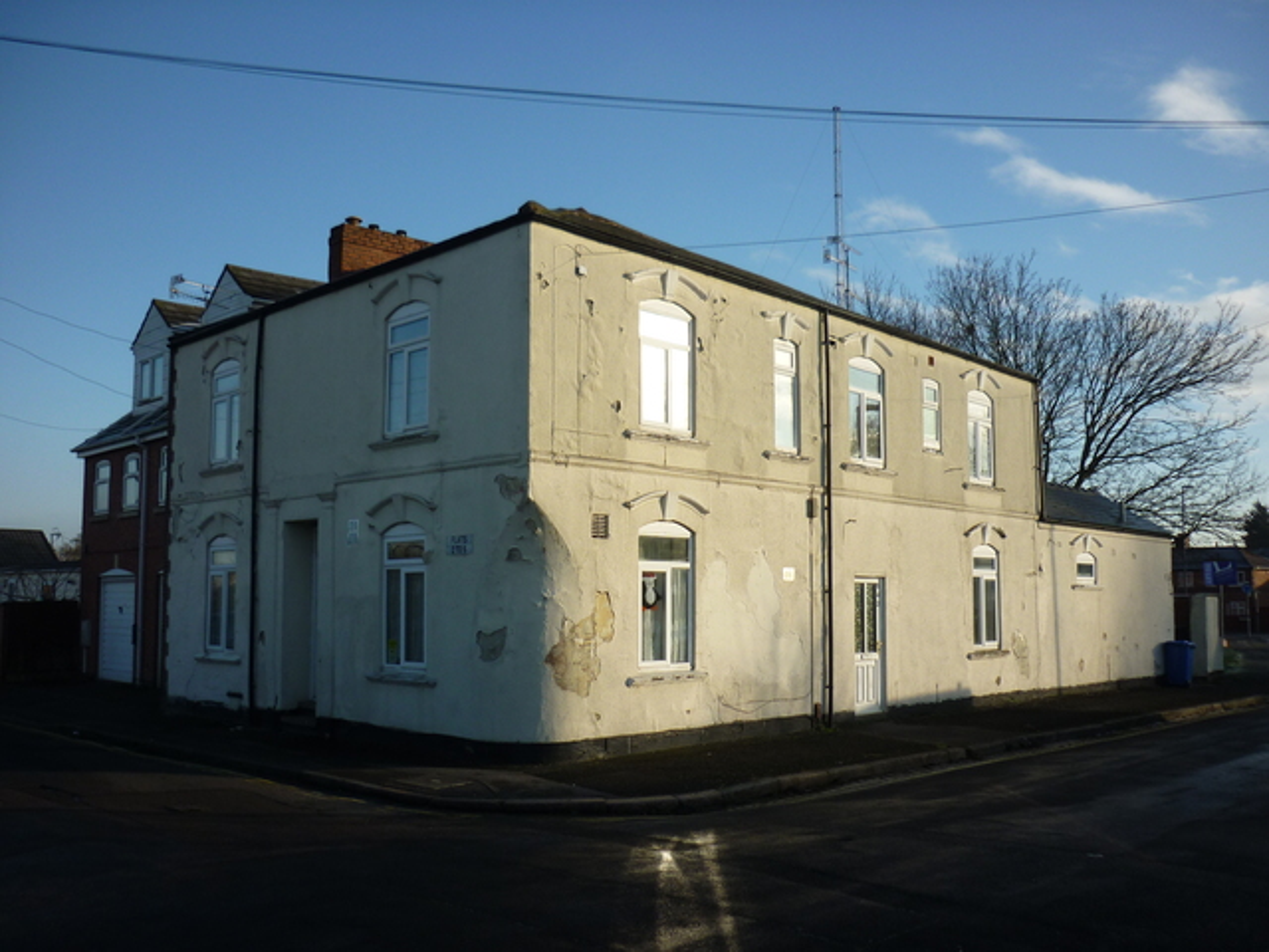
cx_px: 634
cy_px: 476
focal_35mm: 33
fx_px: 1210
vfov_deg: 42.9
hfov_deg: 55.4
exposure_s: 1/800
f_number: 2.8
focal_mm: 5.5
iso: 80
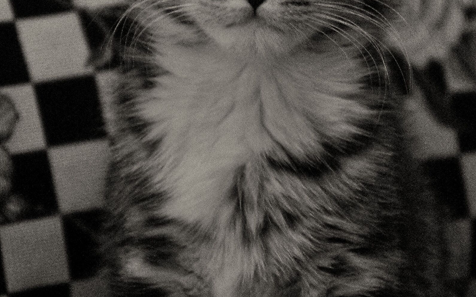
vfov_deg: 3.6
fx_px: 4786
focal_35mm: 369
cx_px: 238
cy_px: 75
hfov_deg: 5.7
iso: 6400
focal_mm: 160
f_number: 6.7
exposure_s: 1/90
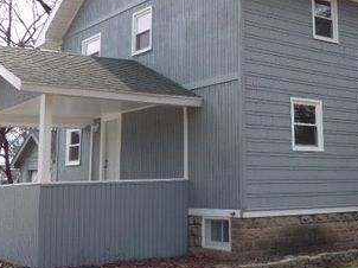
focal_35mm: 58
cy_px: 71
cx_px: 244
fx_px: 599
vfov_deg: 24.9
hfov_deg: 32.9
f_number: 3.4
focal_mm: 6.18
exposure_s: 1/500
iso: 100
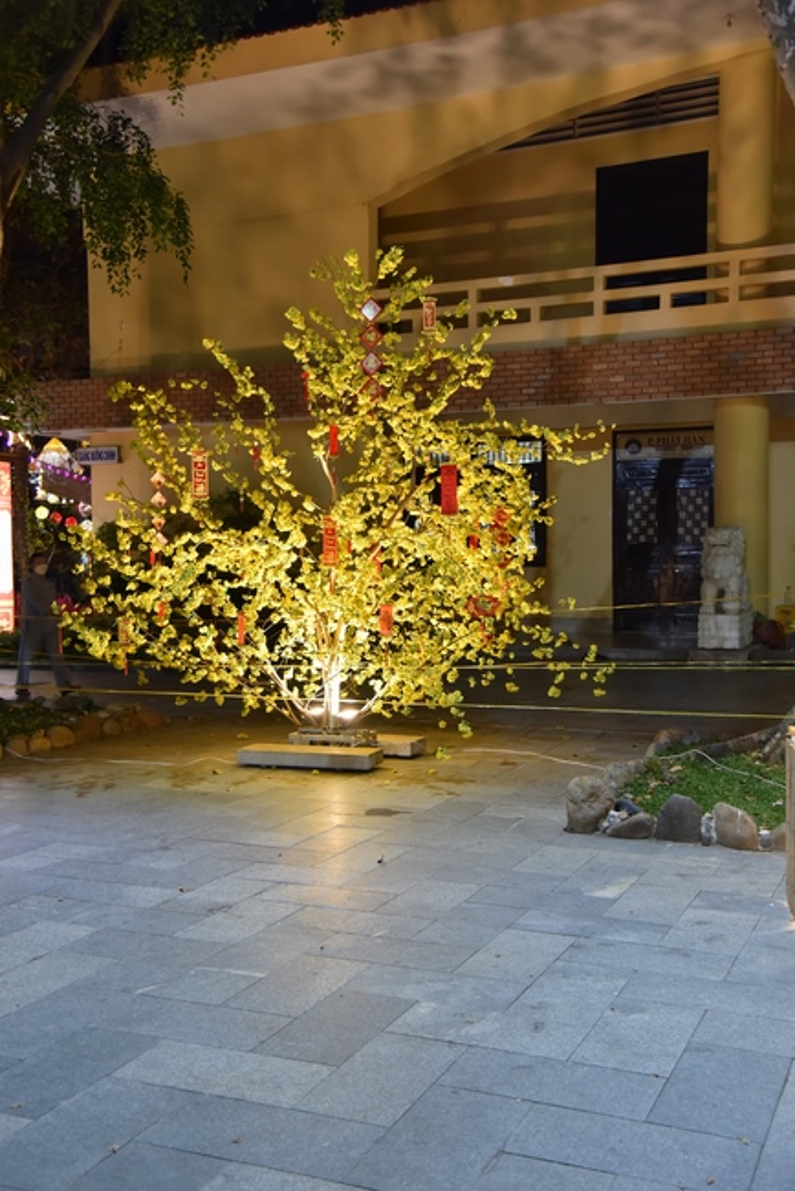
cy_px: 596
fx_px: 1257
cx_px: 398
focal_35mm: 38
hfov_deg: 35.1
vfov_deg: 50.7
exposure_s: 1/50
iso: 1600
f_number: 4
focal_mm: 38
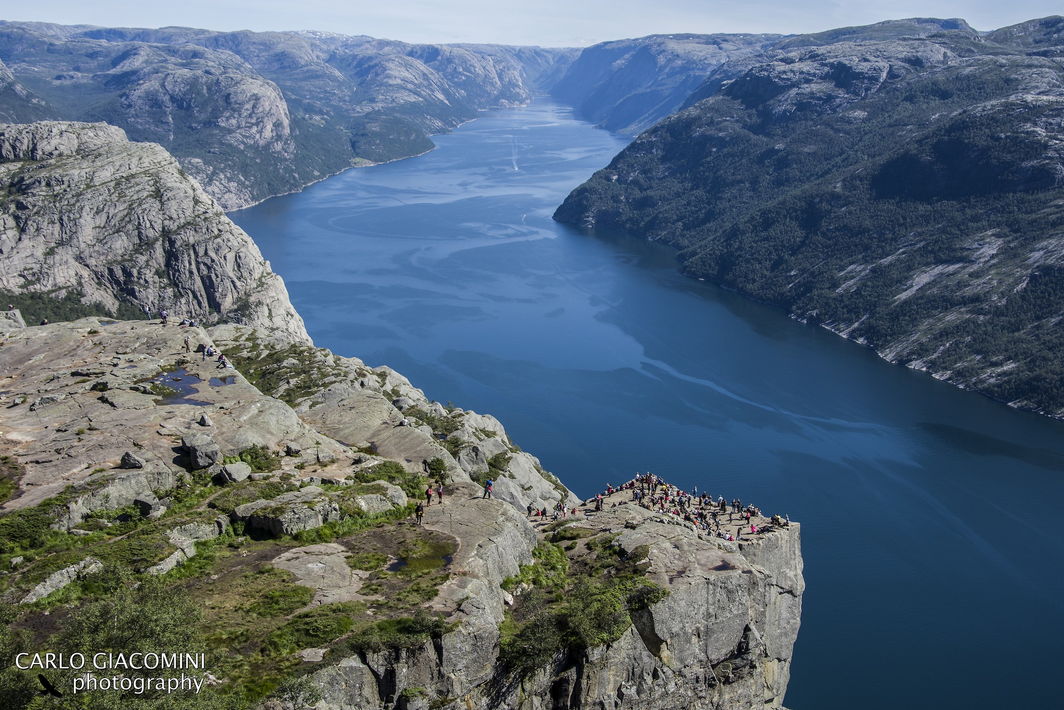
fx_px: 1330
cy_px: 355
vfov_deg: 29.9
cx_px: 532
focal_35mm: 45
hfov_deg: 43.6
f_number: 8
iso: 100
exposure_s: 1/250
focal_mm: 30
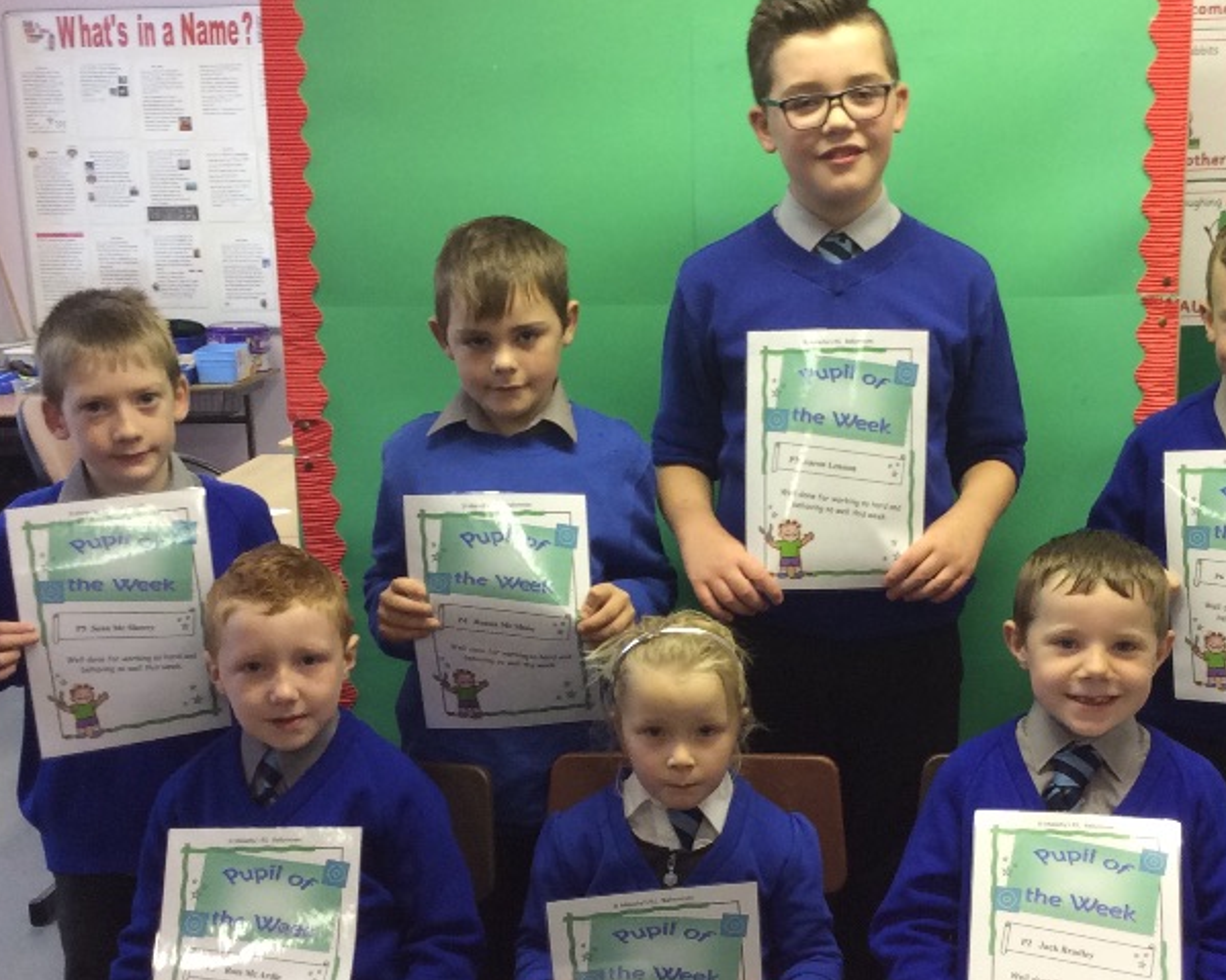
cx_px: 741
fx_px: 1850
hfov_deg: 36.5
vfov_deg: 29.7
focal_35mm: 51
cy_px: 536
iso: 64
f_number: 2.4
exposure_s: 1/25
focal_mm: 3.3
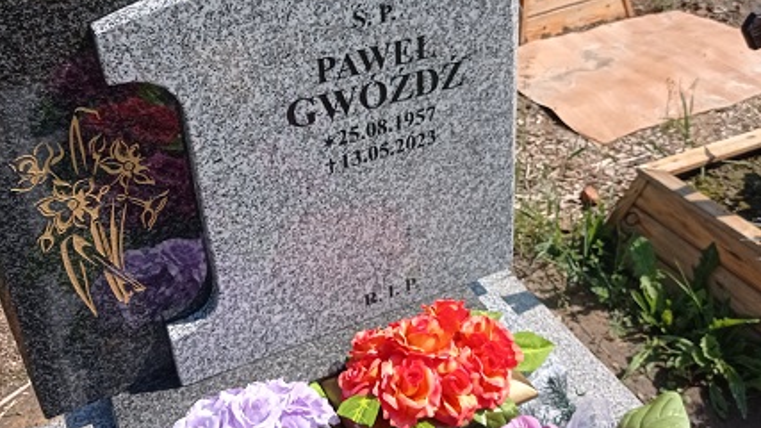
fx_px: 827
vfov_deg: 28.9
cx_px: 380
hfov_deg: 49.4
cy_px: 175
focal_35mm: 41
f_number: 1.79
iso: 105
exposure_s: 1/3546
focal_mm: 4.74
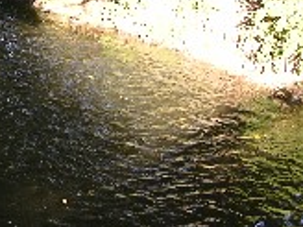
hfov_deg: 15.1
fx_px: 1094
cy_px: 13
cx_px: -73
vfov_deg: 11.8
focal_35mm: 125
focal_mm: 8.9
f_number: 3.5
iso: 50
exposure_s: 1/24.3
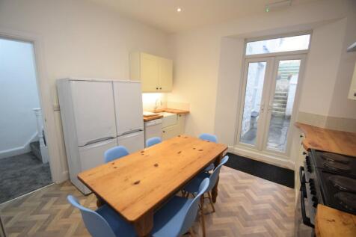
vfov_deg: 77.3
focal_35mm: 15
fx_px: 148
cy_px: 118
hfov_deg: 100.4
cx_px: 178
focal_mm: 10
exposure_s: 1/100
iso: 800
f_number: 5
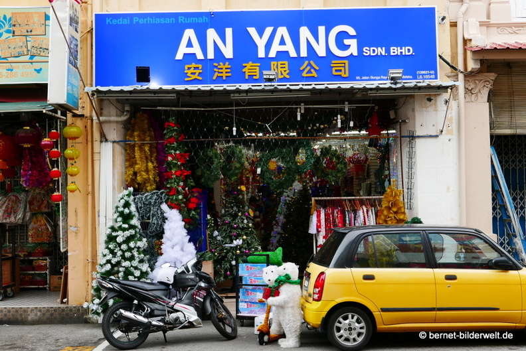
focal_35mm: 46
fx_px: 672
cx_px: 263
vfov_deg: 29.3
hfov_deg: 42.7
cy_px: 176
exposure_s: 1/60
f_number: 5.6
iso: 200
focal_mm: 20.6
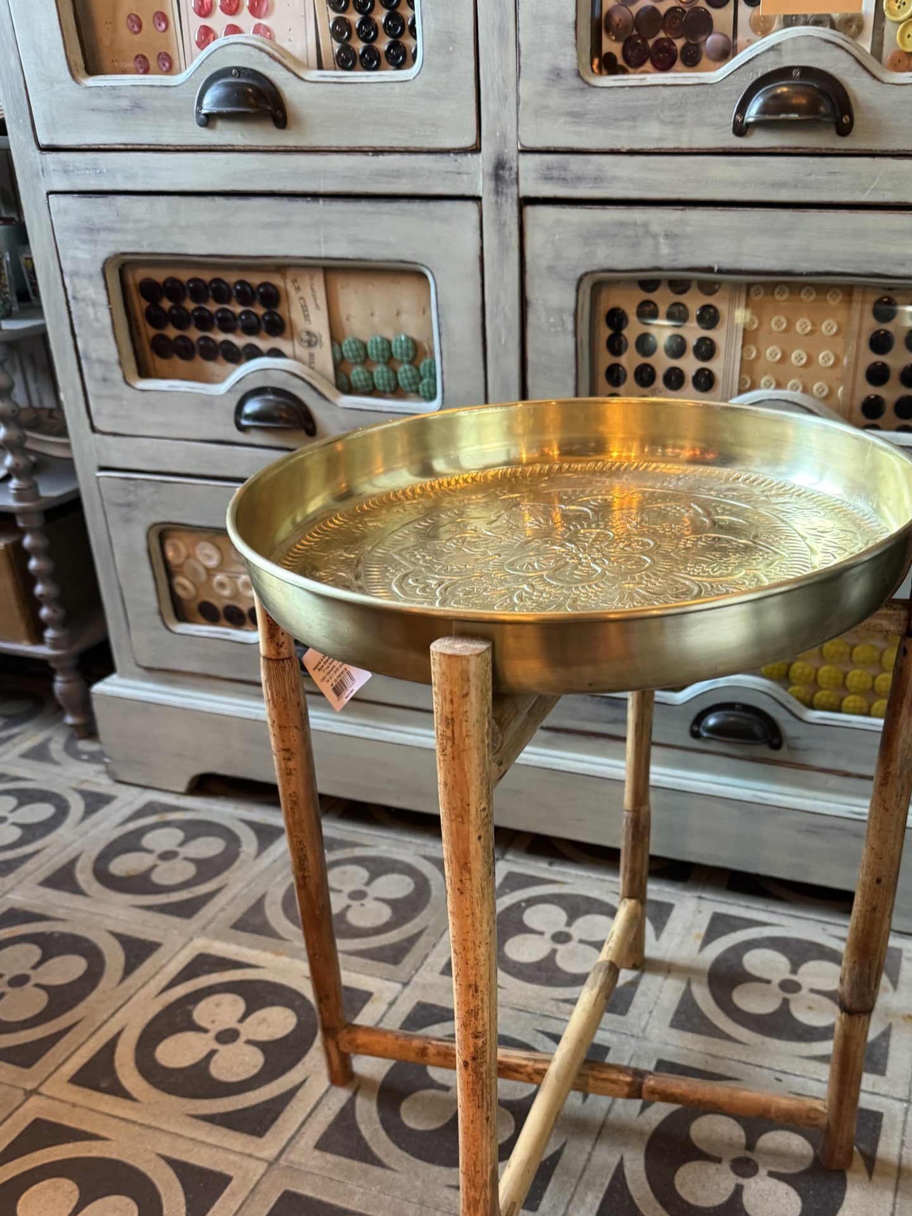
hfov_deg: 43.8
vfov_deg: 55.7
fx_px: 1124
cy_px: 808
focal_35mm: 32
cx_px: 567
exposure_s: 1/50
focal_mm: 6.76
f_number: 1.78
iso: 320
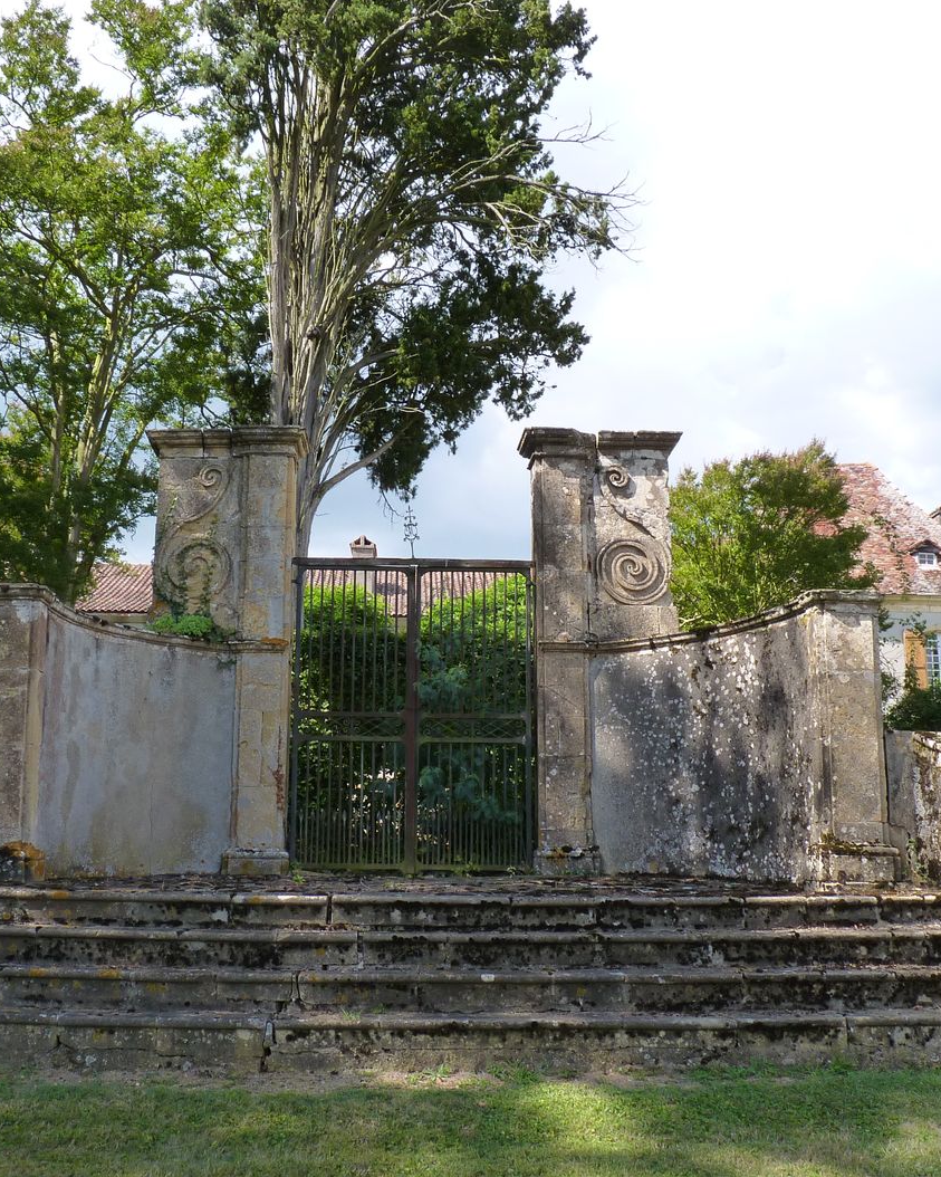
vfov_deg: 50.3
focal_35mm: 36
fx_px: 1253
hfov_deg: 41.1
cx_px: 432
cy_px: 584
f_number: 4
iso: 125
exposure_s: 1/250
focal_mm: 4.8
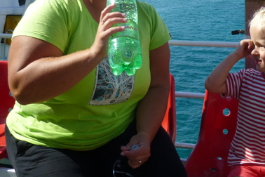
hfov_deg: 35.7
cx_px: 186
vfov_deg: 23.7
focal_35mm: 55
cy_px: 6
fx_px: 405
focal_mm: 4.5
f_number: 3.1
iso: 100
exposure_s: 1/1000
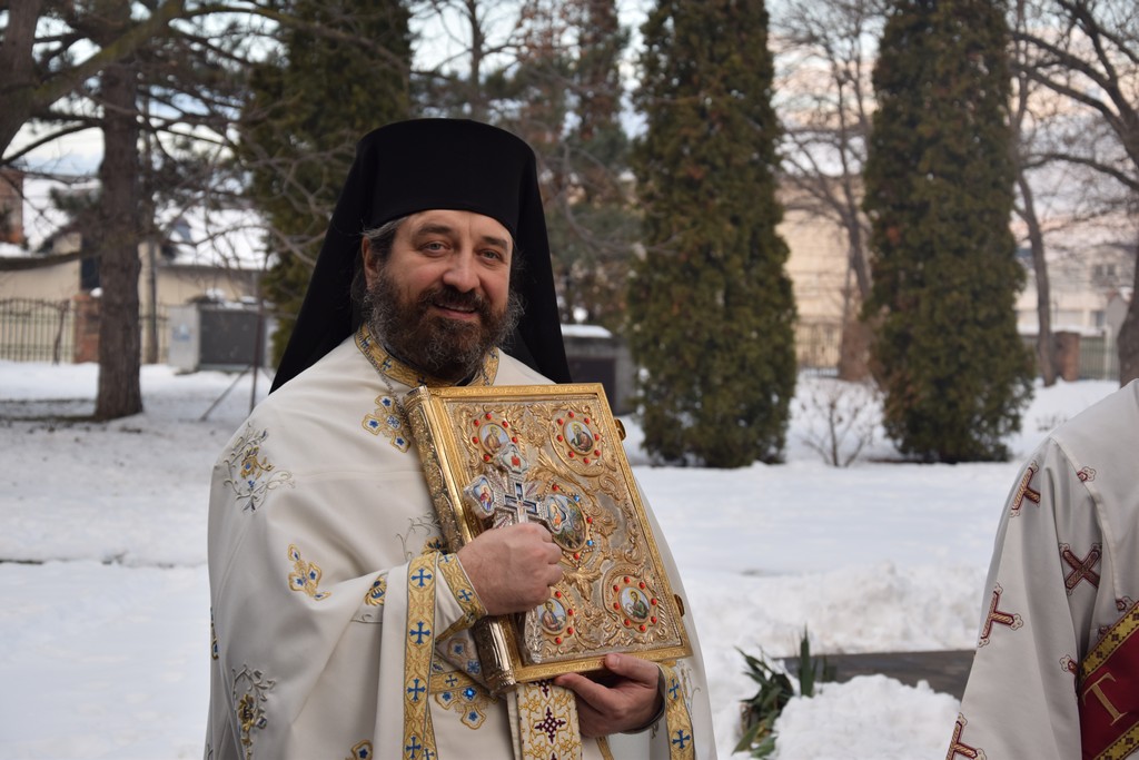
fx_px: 2278
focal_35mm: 72
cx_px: 570
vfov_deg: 18.9
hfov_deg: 28.1
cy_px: 380
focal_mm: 48
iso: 125
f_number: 4.8
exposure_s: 1/100
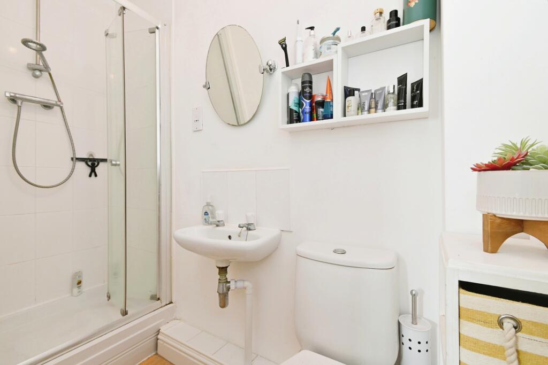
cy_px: 182
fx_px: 228
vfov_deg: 77.3
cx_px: 274
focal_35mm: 15
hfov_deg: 100.4
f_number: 8
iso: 400
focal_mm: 10
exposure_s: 1/20
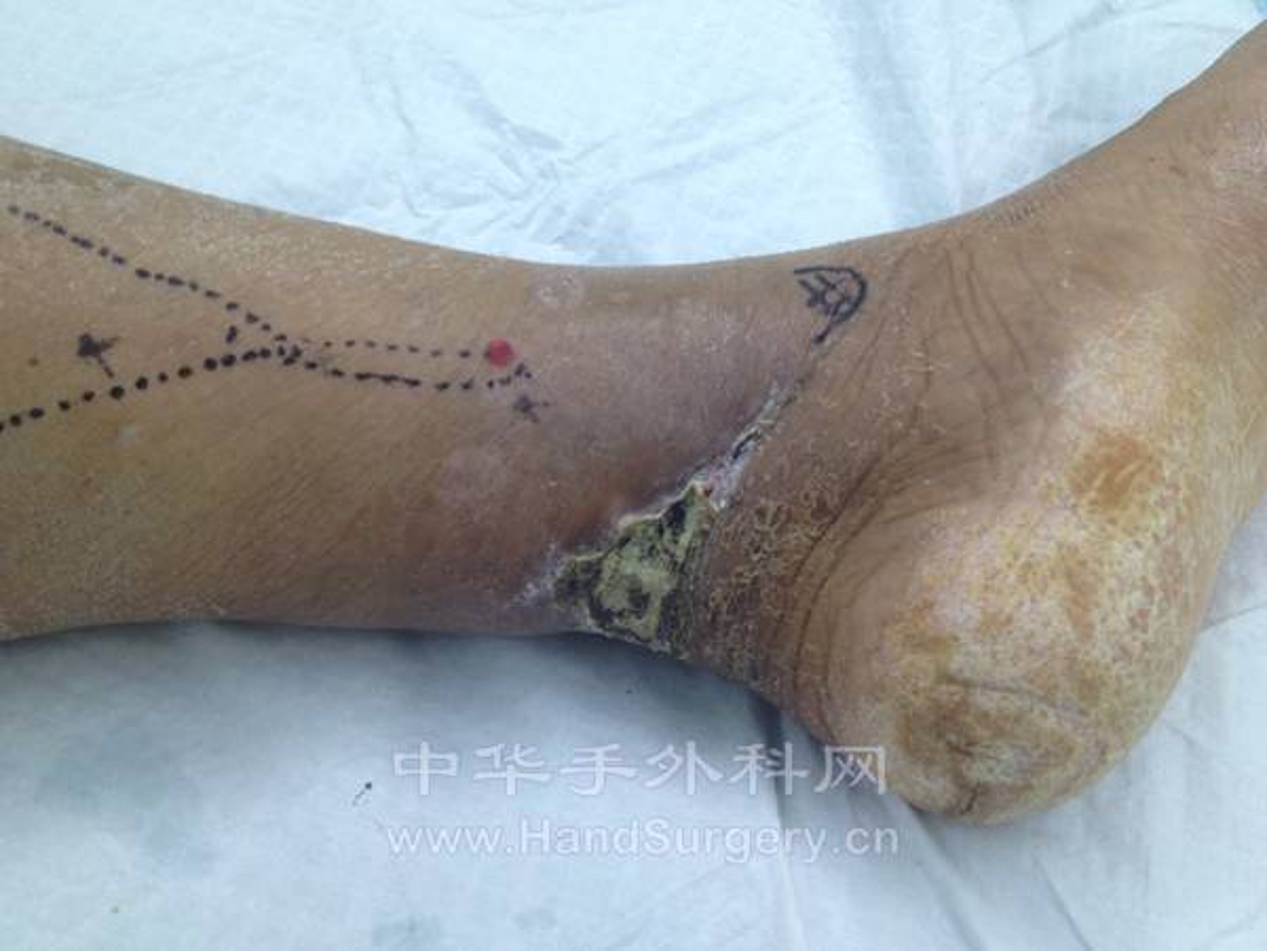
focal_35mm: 35
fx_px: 1281
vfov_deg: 40.7
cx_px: 634
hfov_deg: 52.6
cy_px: 476
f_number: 2.4
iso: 80
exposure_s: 1/40
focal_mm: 4.28
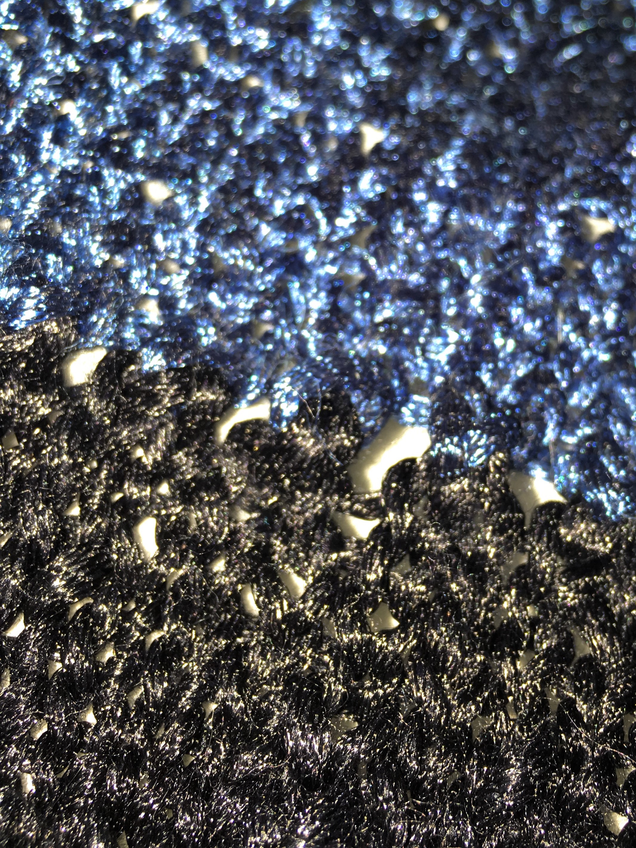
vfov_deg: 61.7
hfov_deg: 48.2
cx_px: 318
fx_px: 710
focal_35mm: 29
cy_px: 424
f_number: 2.2
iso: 25
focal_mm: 4.15
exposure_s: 1/36
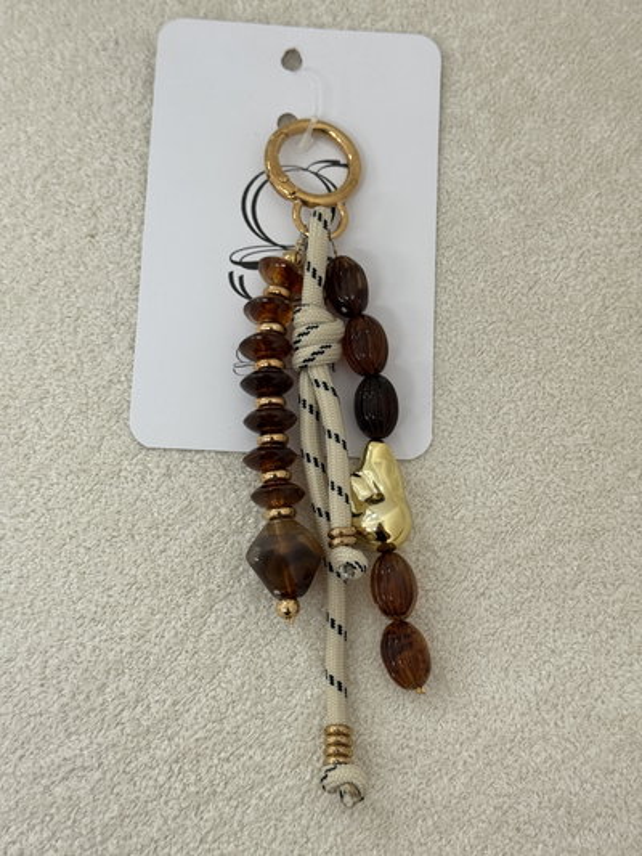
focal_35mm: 48
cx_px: 321
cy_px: 428
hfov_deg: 30.3
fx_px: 1186
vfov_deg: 39.6
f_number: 1.78
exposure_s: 1/50
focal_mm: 6.76
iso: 125
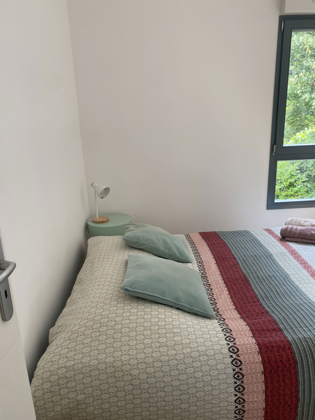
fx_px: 315
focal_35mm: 26
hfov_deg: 53.1
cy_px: 210
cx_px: 158
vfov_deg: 67.3
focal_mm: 4.25
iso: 100
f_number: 1.8
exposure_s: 1/121
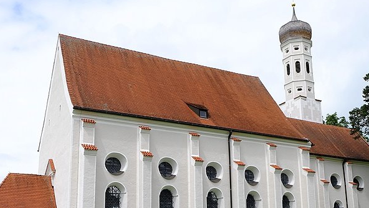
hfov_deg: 47.2
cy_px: 159
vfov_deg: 27.3
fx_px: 421
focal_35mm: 43
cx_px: 208
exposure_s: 1/4000
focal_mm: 18
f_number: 2.8
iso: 200
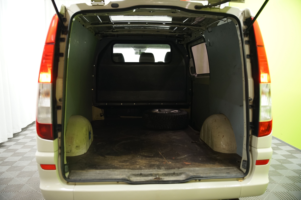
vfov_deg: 42.3
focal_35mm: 31
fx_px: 259
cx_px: 150
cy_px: 100
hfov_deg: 60.3
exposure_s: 1/30
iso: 1250
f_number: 2.8
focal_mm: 31
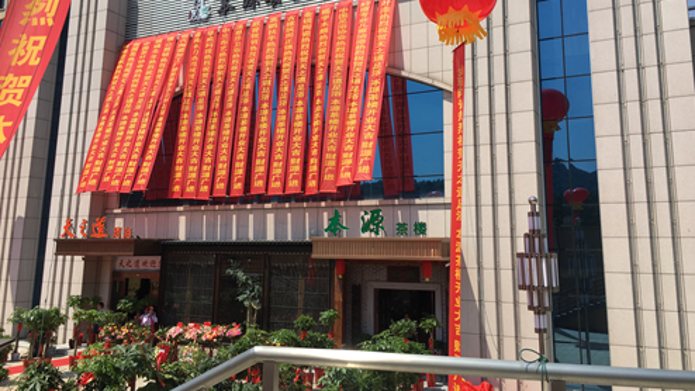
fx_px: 590
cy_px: 140
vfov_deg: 36.4
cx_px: 349
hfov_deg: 61.0
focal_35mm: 32
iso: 25
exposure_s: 1/1570
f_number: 2.2
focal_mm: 4.15
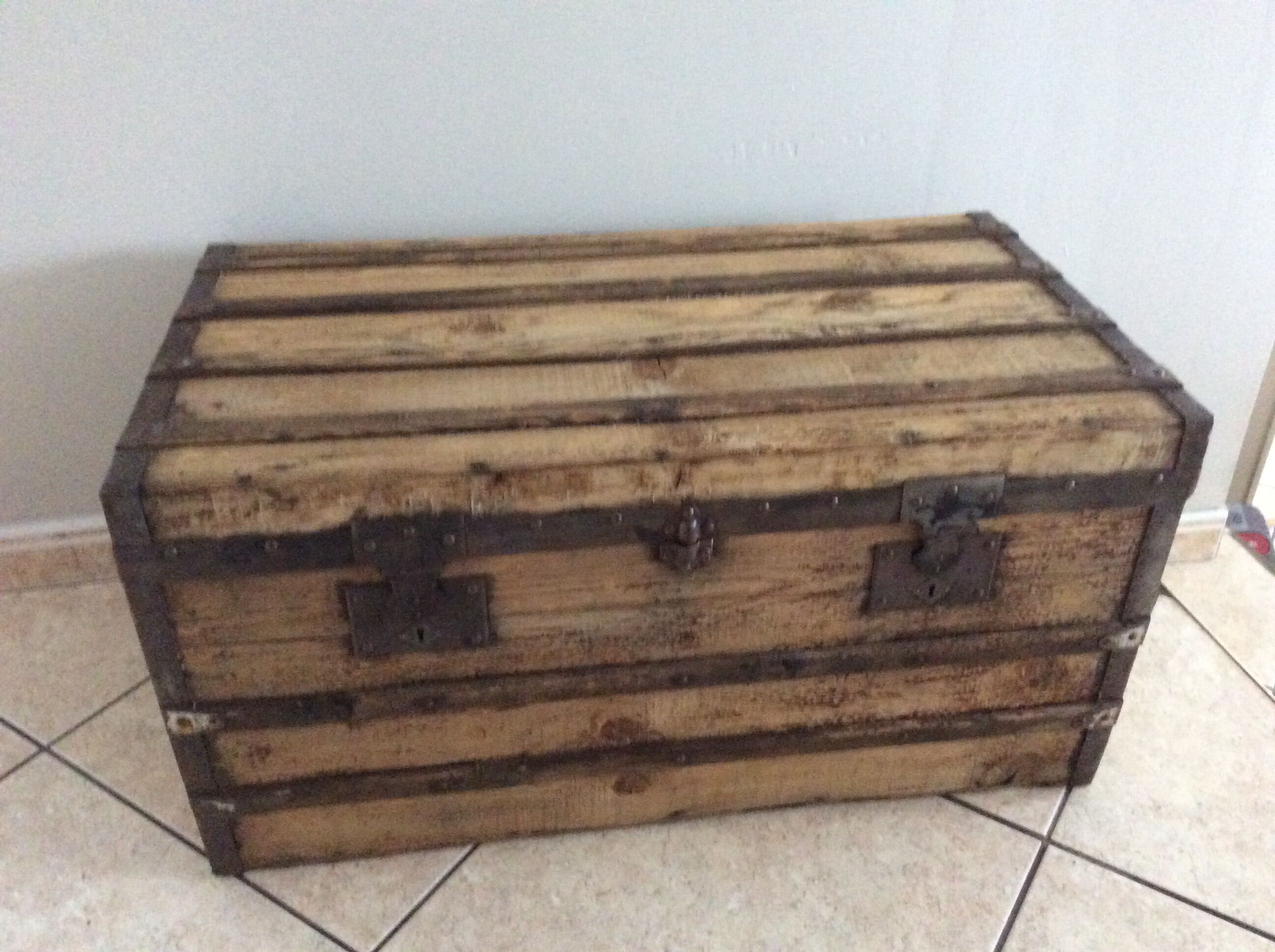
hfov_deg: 56.9
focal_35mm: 32
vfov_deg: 44.1
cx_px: 638
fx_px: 1177
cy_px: 476
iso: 500
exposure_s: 1/17
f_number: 2.4
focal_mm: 3.3
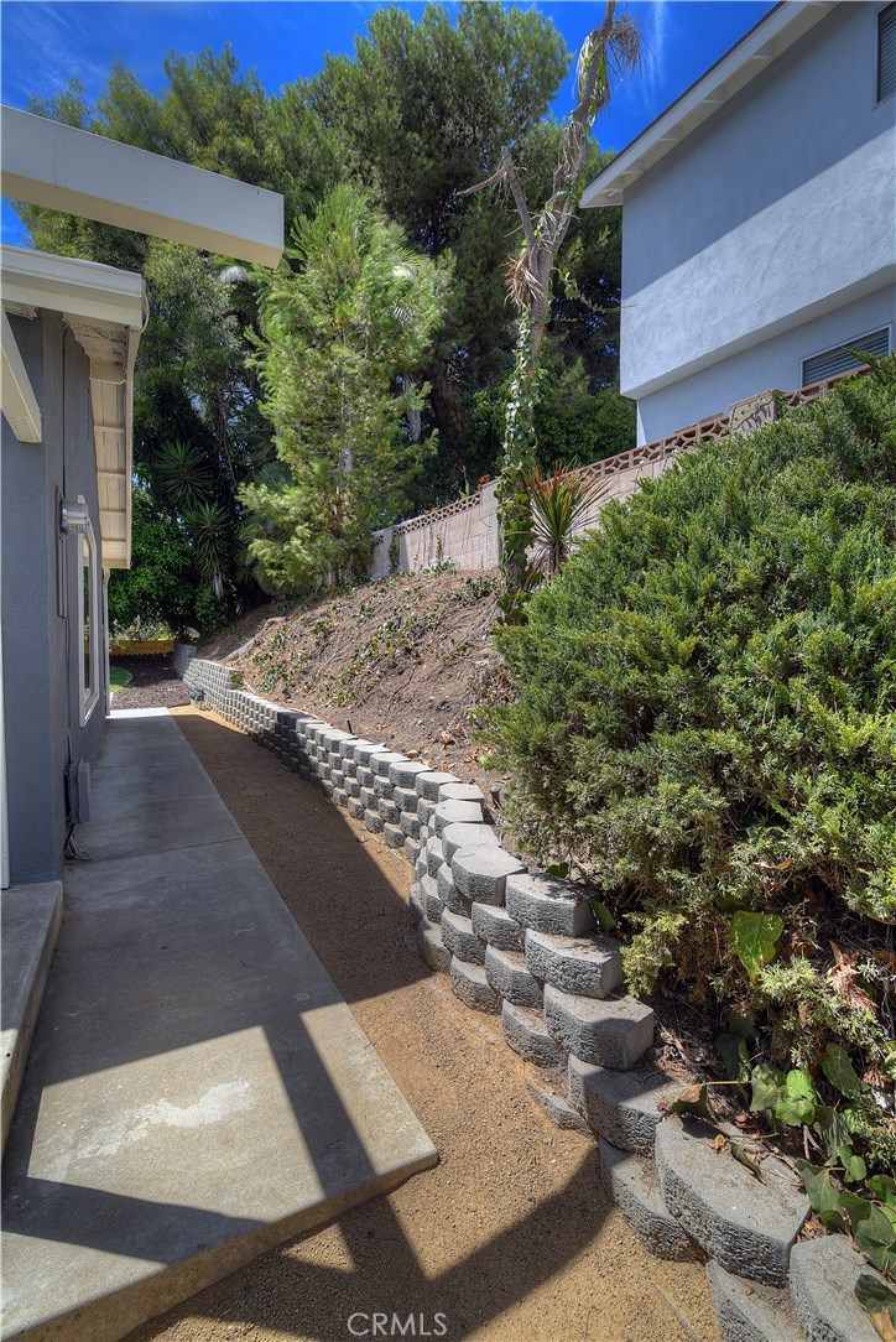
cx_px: 448
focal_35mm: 16
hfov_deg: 73.8
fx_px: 597
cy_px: 671
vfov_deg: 96.7
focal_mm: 16
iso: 100
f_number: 8
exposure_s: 1/200
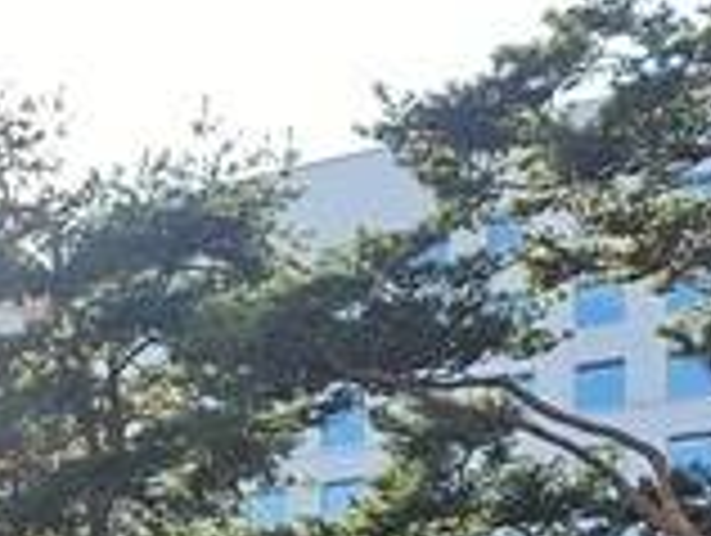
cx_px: -554
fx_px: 1913
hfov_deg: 17.3
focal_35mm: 93
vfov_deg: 14.6
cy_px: 847
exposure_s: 1/466
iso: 25
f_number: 1.8
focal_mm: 5.4
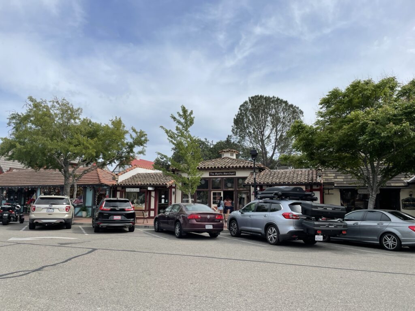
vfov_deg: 53.1
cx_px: 208
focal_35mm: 26
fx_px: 312
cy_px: 156
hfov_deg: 67.3
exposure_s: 1/5051
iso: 32
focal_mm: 4.2
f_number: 1.6
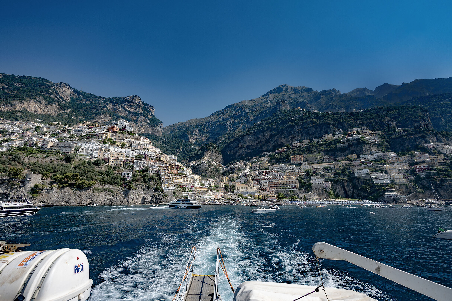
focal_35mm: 18
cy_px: 150
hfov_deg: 90.0
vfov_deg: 67.4
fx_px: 226
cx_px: 226
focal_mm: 12
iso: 100
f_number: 5.6
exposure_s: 1/800
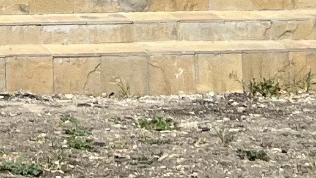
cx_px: -218
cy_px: -390
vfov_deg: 5.2
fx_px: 1852
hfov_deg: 9.4
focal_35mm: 221
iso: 50
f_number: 1.5
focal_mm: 5.7
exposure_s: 1/7463
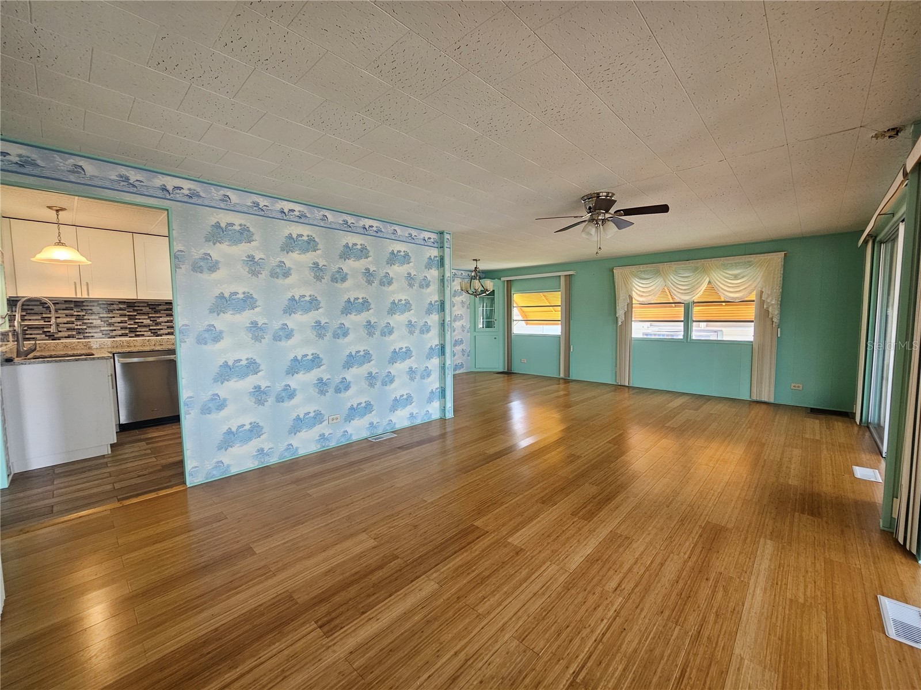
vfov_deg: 89.9
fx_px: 346
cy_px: 345
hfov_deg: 106.2
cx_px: 460
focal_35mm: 13
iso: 100
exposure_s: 1/60
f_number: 2.2
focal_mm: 2.2
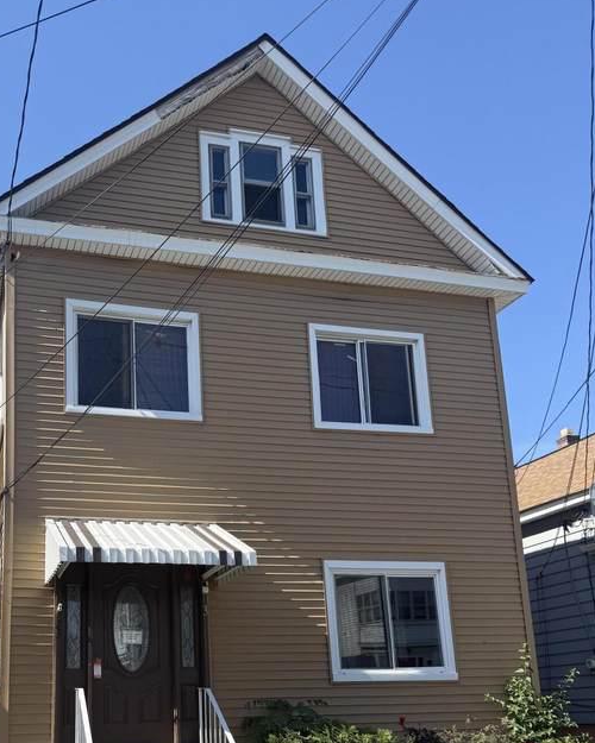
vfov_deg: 48.6
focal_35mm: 36
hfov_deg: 40.3
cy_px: 543
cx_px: 170
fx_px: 792
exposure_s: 1/2611
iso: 80
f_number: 1.78
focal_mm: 6.76
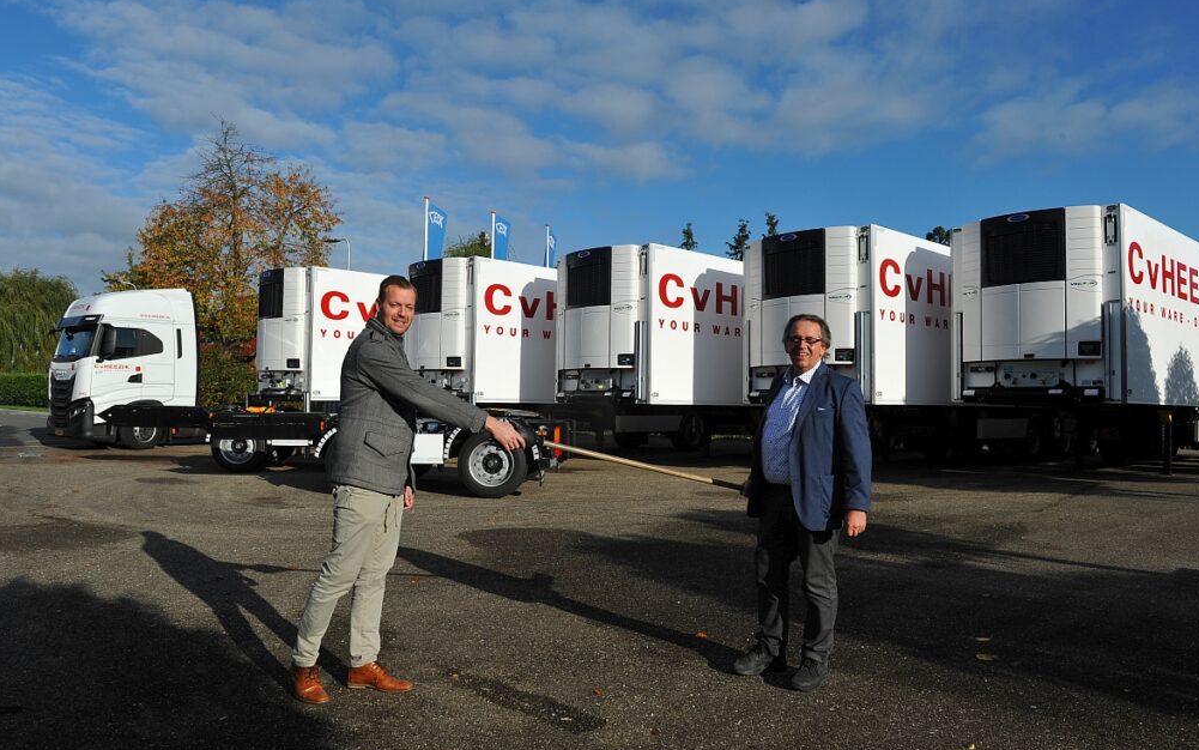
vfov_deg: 49.3
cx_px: 592
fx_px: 817
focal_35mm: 25
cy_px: 365
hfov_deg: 72.5
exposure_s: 1/500
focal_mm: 24
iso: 250
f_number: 11
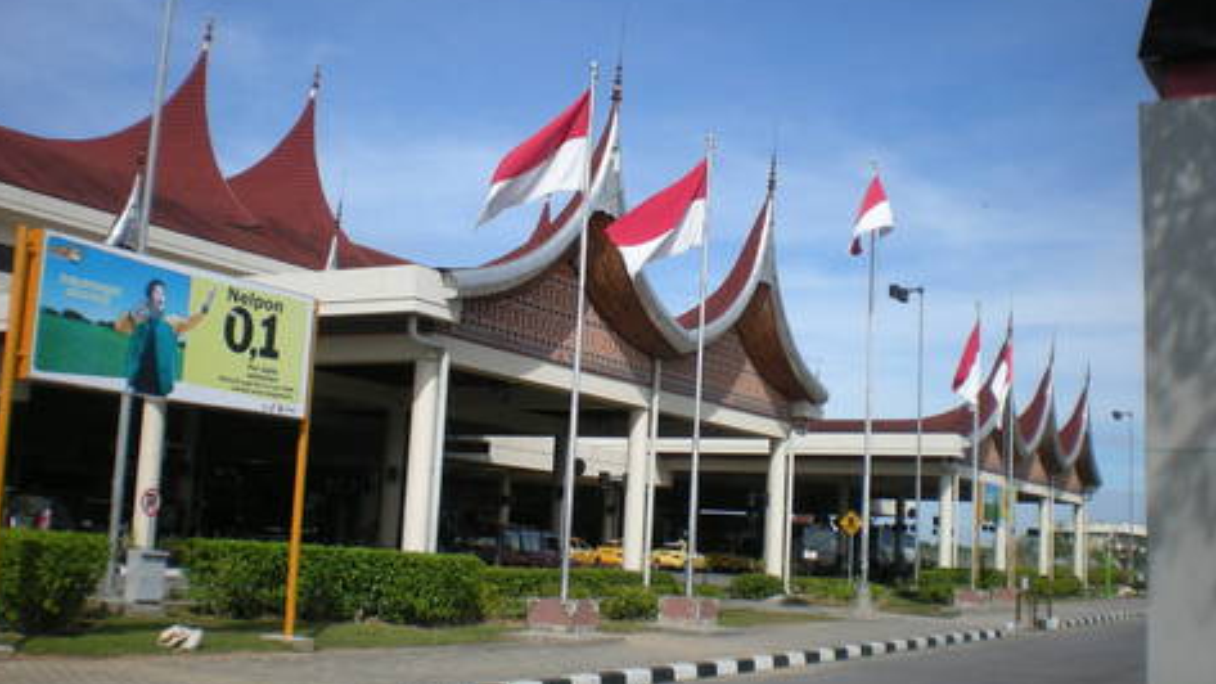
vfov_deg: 28.3
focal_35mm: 42
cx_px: 602
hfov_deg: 48.4
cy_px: 321
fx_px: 1354
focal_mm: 6.3
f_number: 4.6
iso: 64
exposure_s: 1/548
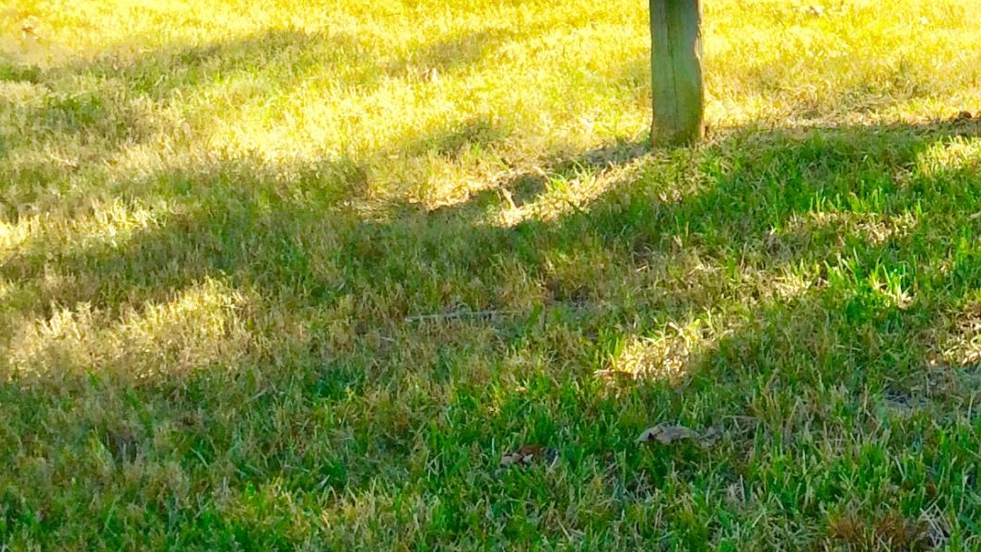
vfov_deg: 13.2
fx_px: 2315
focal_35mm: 89
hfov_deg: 22.6
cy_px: -112
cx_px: 1067
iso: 32
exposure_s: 1/733
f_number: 2.2
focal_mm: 4.15
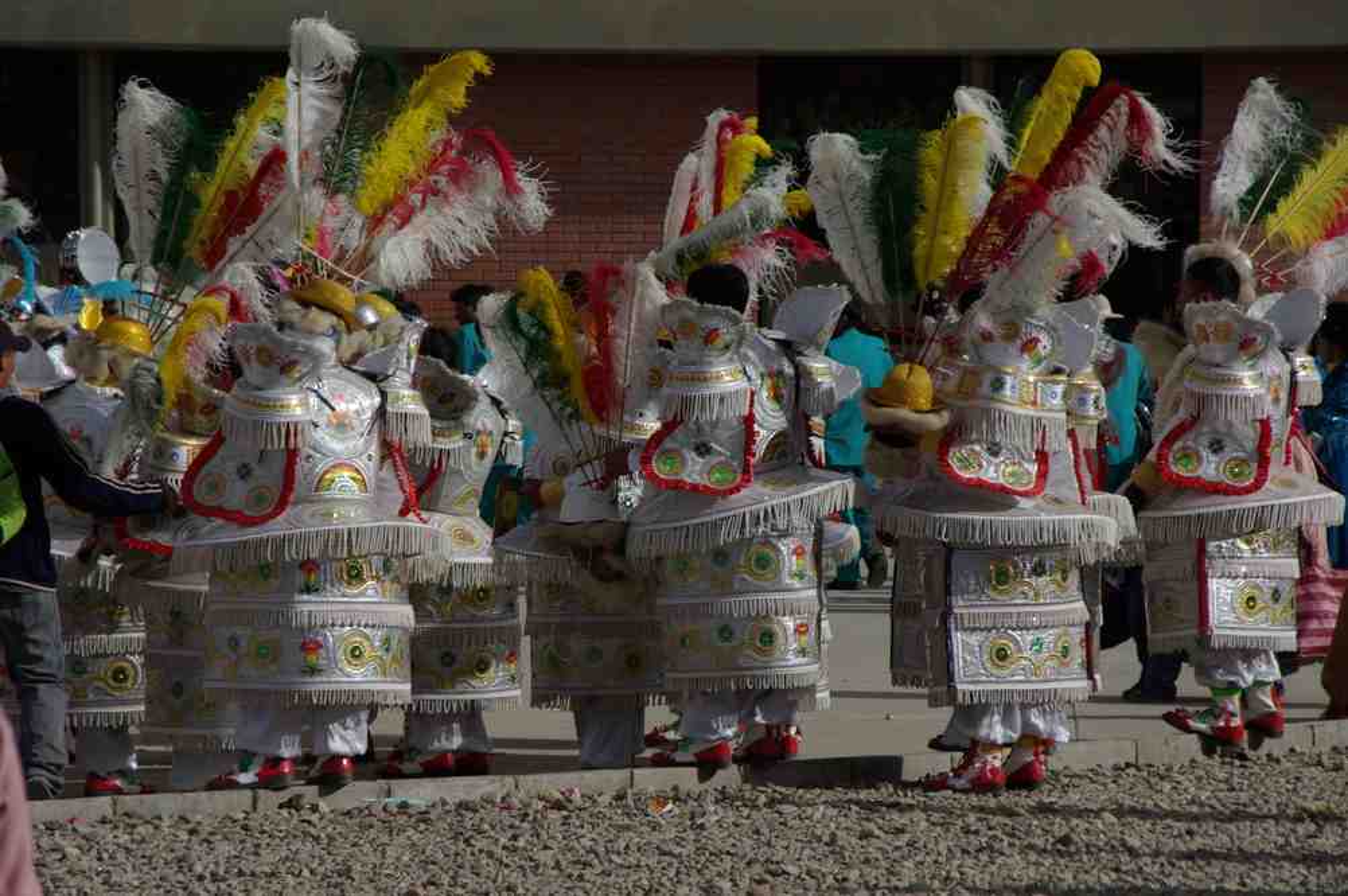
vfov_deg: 5.9
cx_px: 674
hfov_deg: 8.9
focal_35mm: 232
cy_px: 448
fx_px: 8697
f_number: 9.5
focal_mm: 155
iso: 100
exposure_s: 1/350
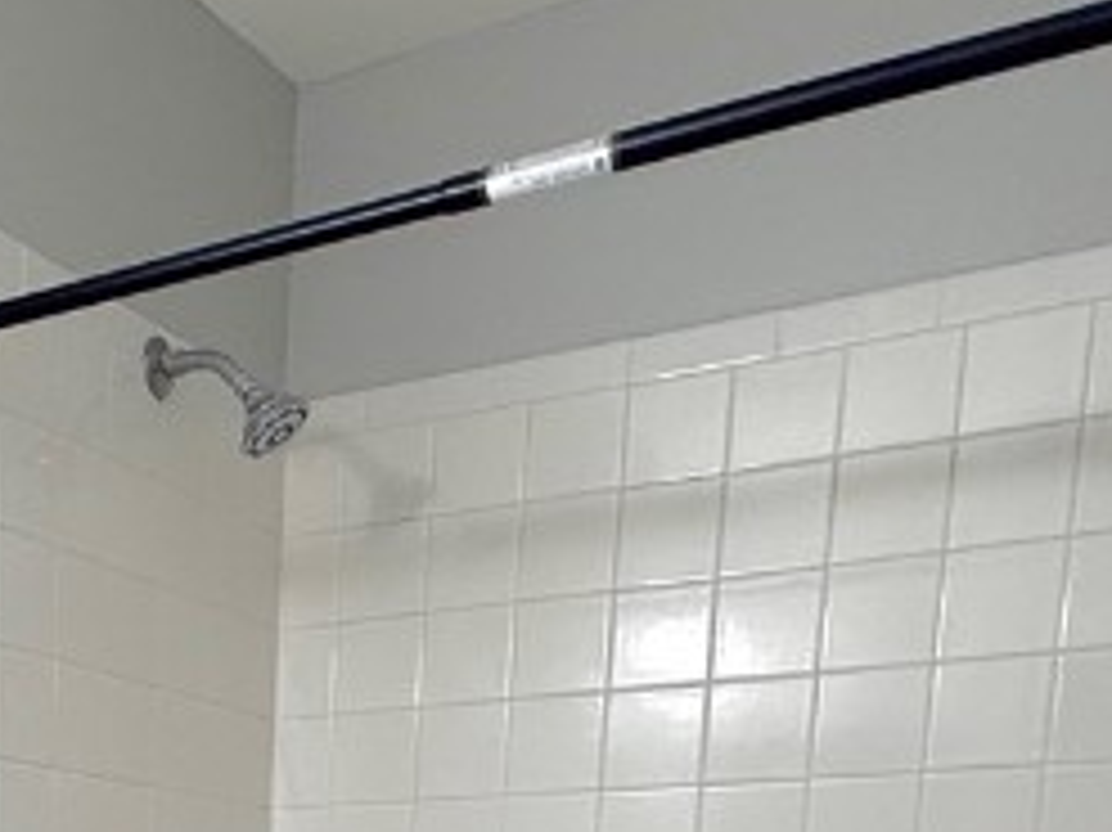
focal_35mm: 58
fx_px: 1862
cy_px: 1327
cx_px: -104
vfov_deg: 20.6
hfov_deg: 30.0
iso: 125
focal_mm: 2.22
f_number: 2.2
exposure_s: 1/120
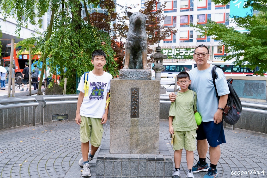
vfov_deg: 38.9
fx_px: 252
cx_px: 134
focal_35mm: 34
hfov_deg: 55.8
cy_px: 89
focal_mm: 34
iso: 320
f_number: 7.1
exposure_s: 1/125
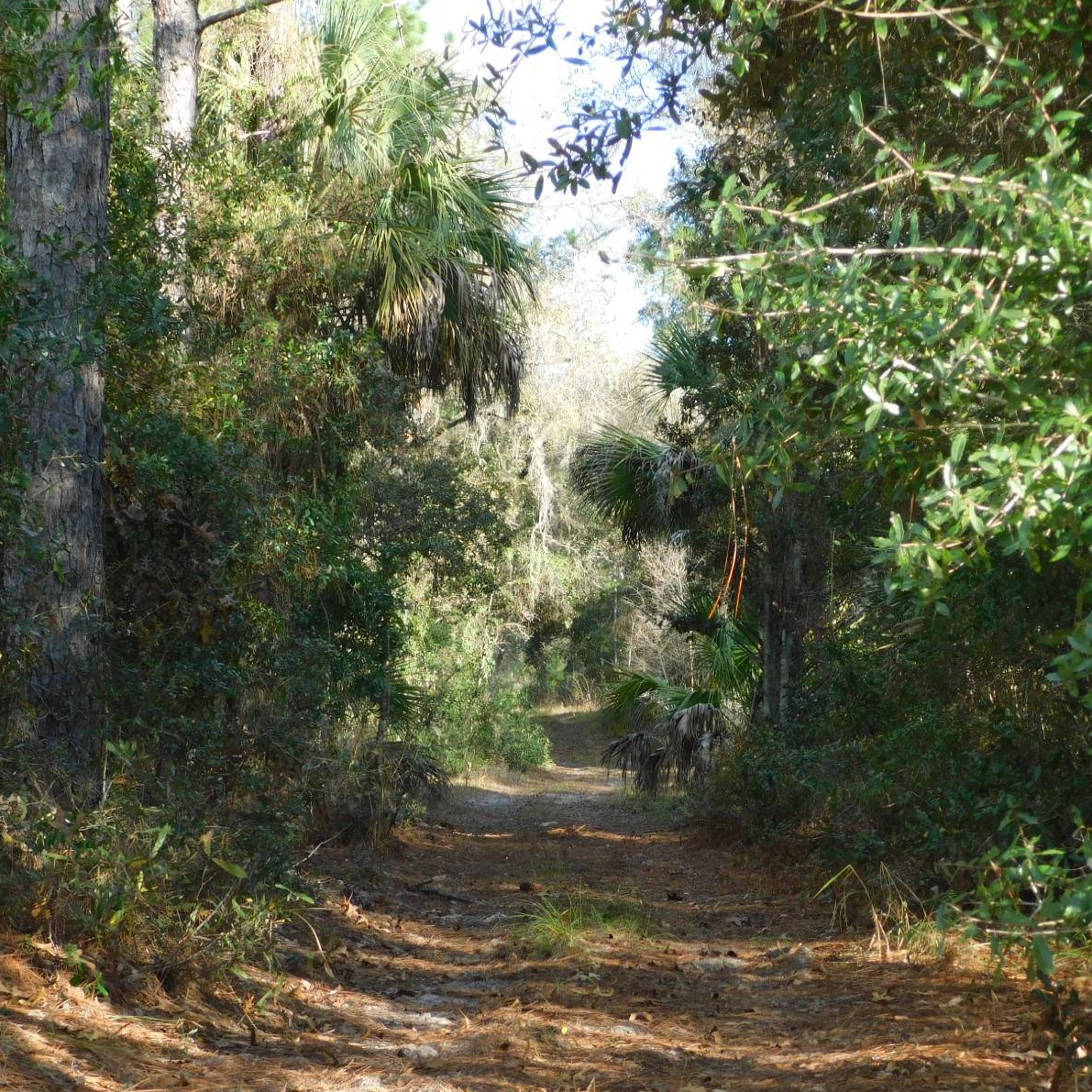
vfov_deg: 18.3
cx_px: 633
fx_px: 3391
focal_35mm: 95
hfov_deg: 18.3
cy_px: 546
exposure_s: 1/100
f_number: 4.4
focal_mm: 14.2
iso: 125
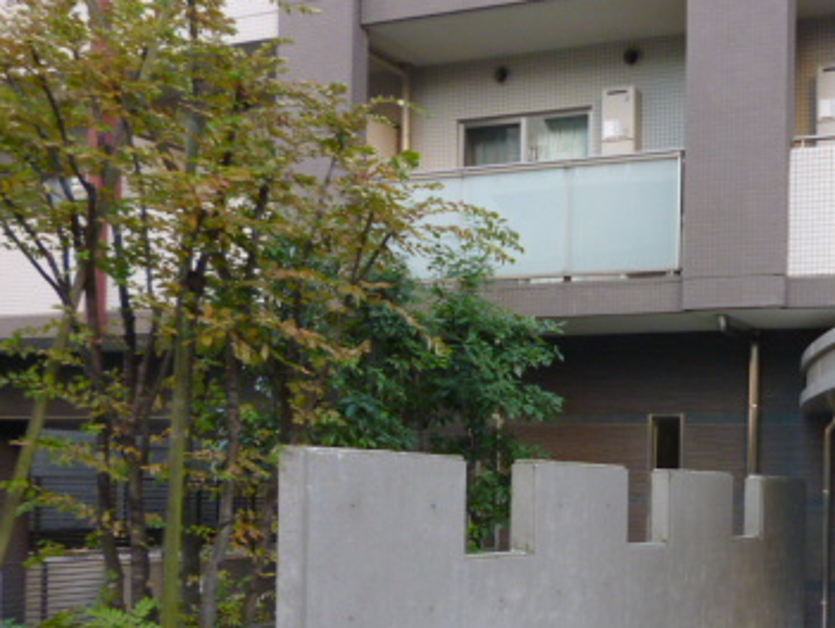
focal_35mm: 51
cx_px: 716
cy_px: 504
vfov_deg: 28.0
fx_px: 1231
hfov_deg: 35.7
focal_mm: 5
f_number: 3.1
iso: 250
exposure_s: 1/60
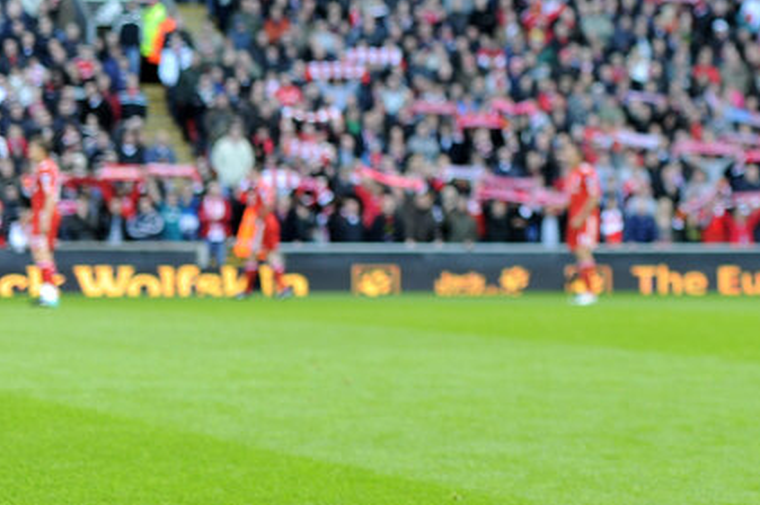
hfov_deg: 12.7
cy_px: 143
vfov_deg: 8.6
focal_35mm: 159
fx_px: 3353
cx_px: 816
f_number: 2.8
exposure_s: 1/400
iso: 400
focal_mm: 70
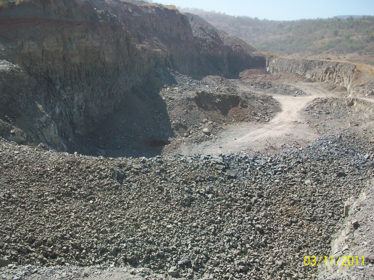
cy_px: 141
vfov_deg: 40.7
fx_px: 378
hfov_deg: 52.6
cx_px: 182
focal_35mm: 35
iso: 64
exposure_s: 1/640
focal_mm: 5.7
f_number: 2.8
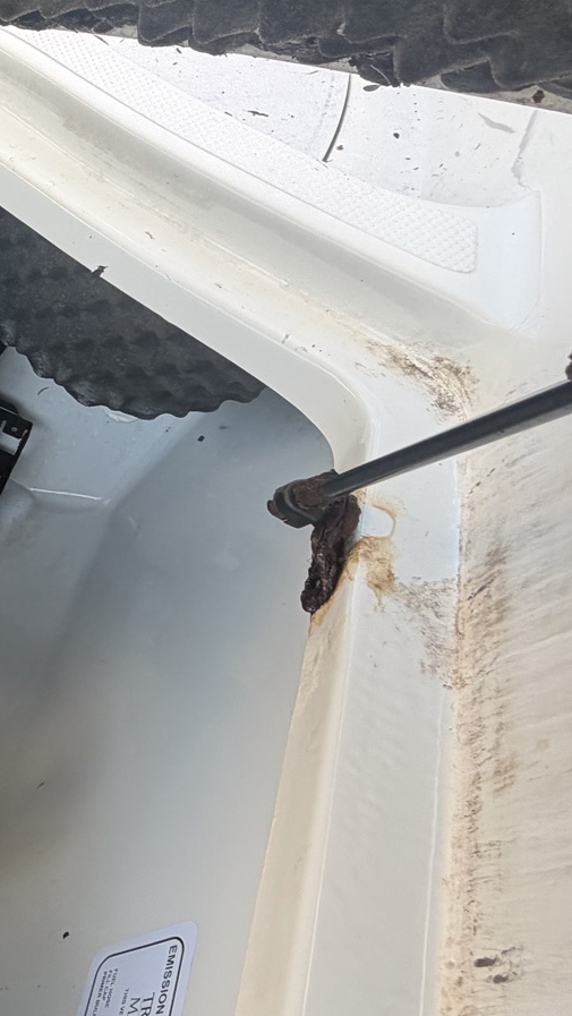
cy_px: 486
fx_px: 916
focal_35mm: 34
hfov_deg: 23.7
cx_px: -375
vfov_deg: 58.0
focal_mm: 2.22
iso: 125
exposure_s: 1/121
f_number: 2.2
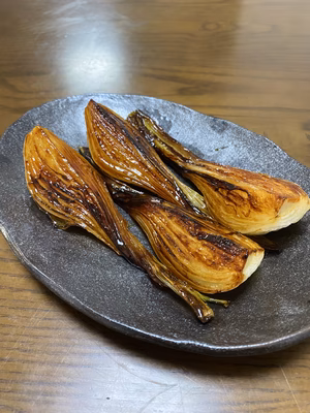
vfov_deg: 67.3
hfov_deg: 53.1
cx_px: 155
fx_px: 310
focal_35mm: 26
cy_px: 206
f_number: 1.8
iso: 320
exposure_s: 1/60
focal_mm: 4.25
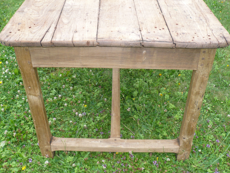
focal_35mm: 40
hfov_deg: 46.8
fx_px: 266
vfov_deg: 36.0
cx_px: 115
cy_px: 86
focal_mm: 6.6
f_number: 3.3
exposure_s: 1/100
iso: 100
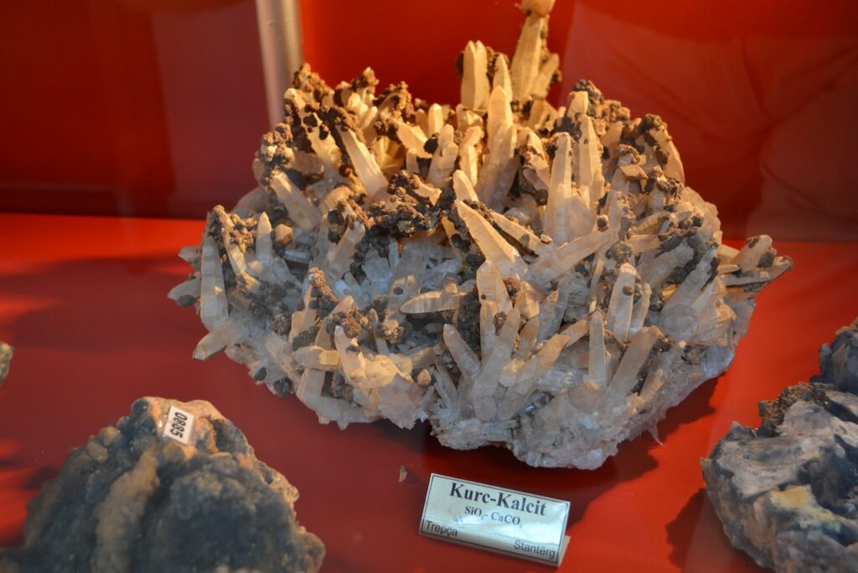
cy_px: 286
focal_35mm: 45
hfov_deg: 43.6
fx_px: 1073
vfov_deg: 29.9
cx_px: 429
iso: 400
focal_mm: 30
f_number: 4.5
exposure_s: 1/20
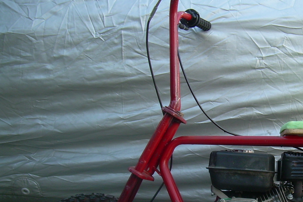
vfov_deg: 19.8
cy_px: 163
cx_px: 258
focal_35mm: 68
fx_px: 572
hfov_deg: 28.8
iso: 50
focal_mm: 6.3
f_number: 2.8
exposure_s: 1/92.5
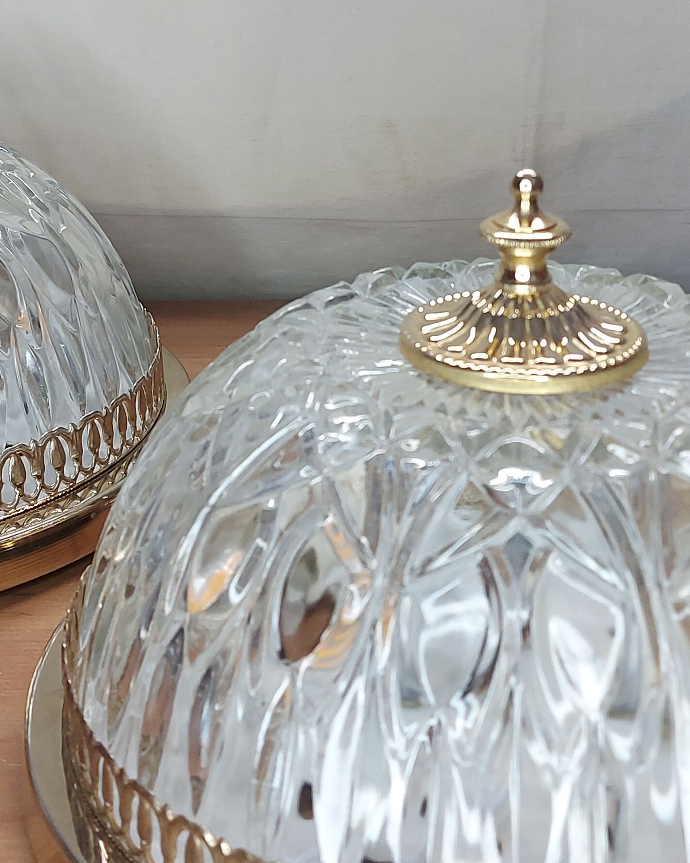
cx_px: 286
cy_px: 228
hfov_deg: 25.0
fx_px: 1557
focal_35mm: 61
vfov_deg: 30.5
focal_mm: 5.23
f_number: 1.8
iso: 125
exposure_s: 1/50
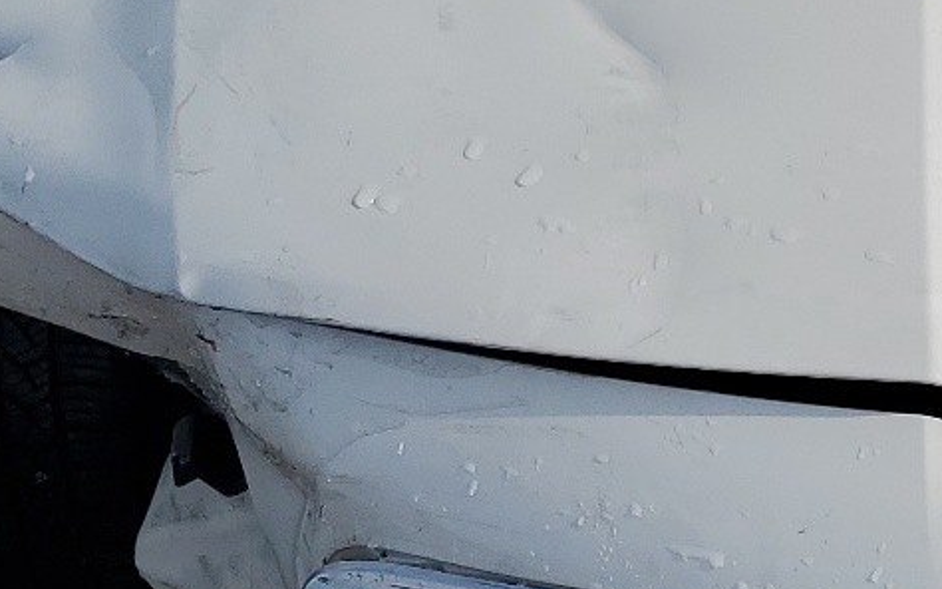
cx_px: 1133
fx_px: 2387
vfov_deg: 14.0
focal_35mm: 93
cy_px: 344
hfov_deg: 20.8
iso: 50
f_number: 1.5
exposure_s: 1/5000
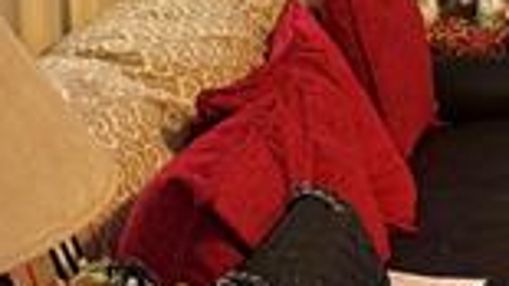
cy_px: -62
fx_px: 1457
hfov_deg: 19.7
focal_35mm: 108
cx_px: 351
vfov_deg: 11.0
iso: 320
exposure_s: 1/60
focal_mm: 6.76
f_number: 1.78
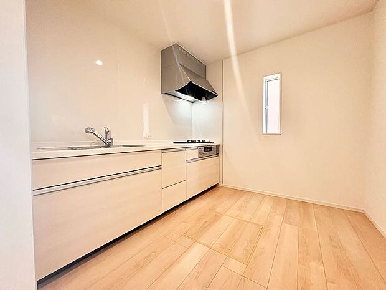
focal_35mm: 14
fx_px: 156
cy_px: 145
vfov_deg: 85.7
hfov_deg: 102.1
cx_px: 193
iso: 250
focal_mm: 2.22
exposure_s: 1/95
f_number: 2.2
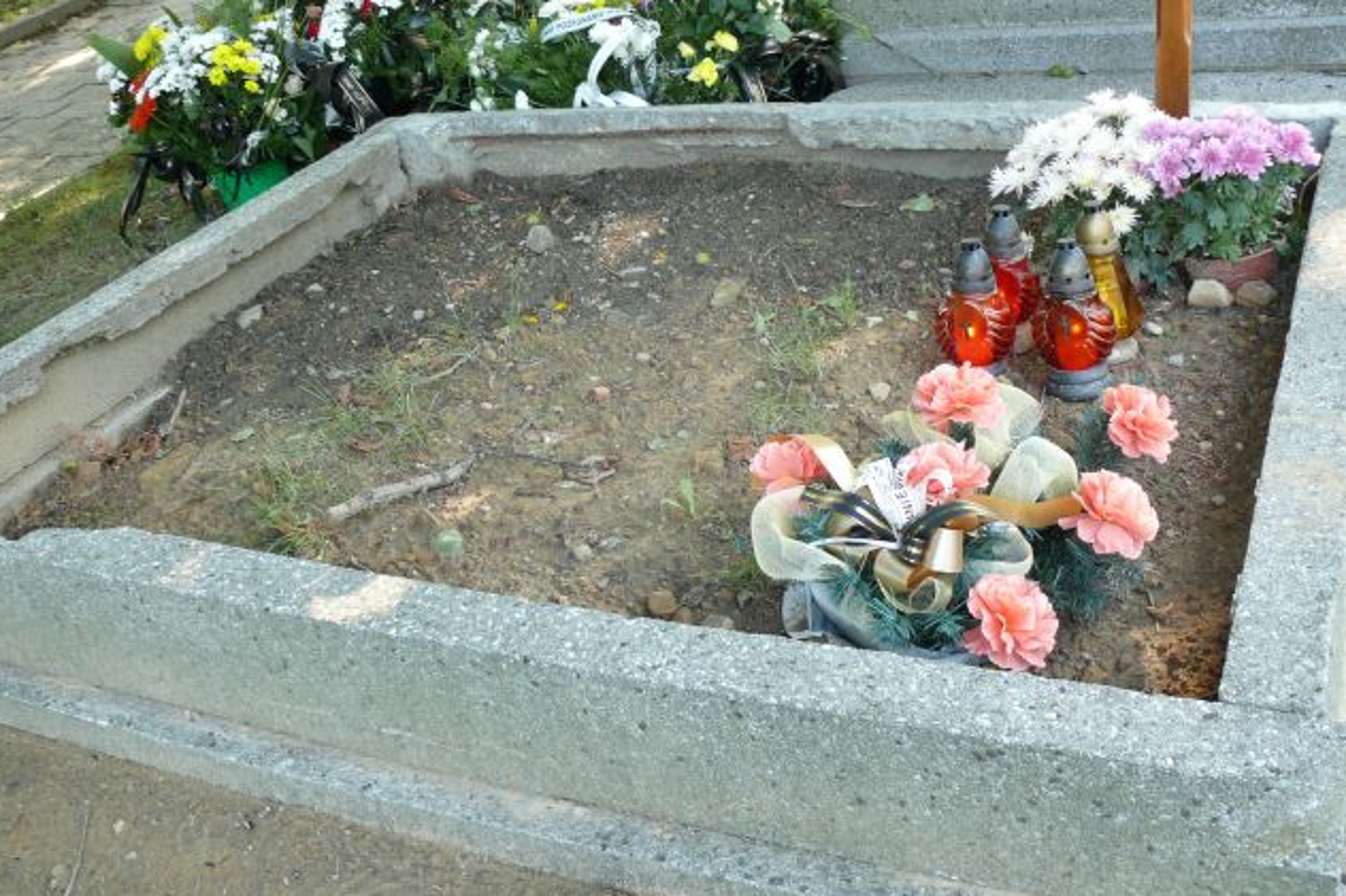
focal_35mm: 39
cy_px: 426
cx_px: 667
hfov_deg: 49.6
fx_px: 1458
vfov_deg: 34.2
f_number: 2.8
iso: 100
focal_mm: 7.9
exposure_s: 1/50
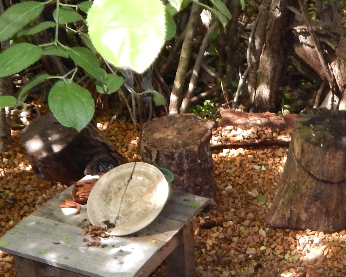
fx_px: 727
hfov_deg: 26.6
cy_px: 188
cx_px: 224
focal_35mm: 71
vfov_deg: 21.5
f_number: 3
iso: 200
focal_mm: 4
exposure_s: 1/30
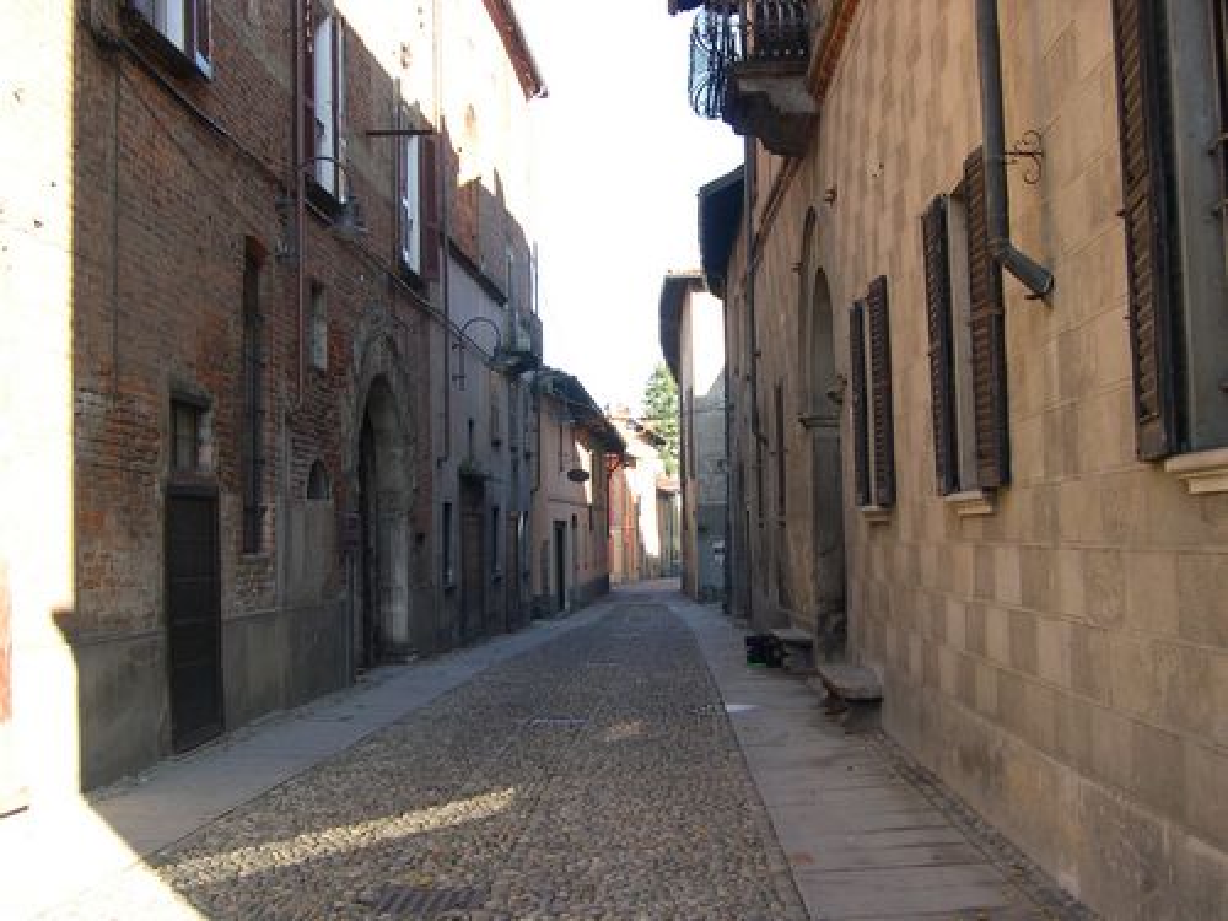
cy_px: 460
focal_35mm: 42
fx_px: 1490
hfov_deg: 44.8
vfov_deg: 34.3
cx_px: 614
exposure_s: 1/174
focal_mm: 9
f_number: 2.9
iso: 100
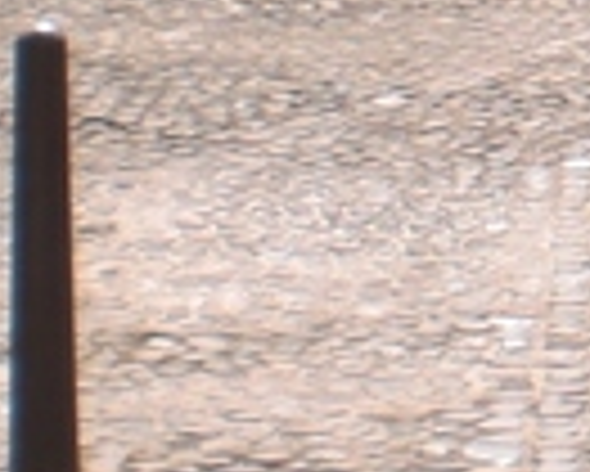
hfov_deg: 8.1
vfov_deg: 6.7
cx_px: 1207
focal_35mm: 226
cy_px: -324
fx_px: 3949
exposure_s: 1/320
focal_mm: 6.3
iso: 50
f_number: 4.4
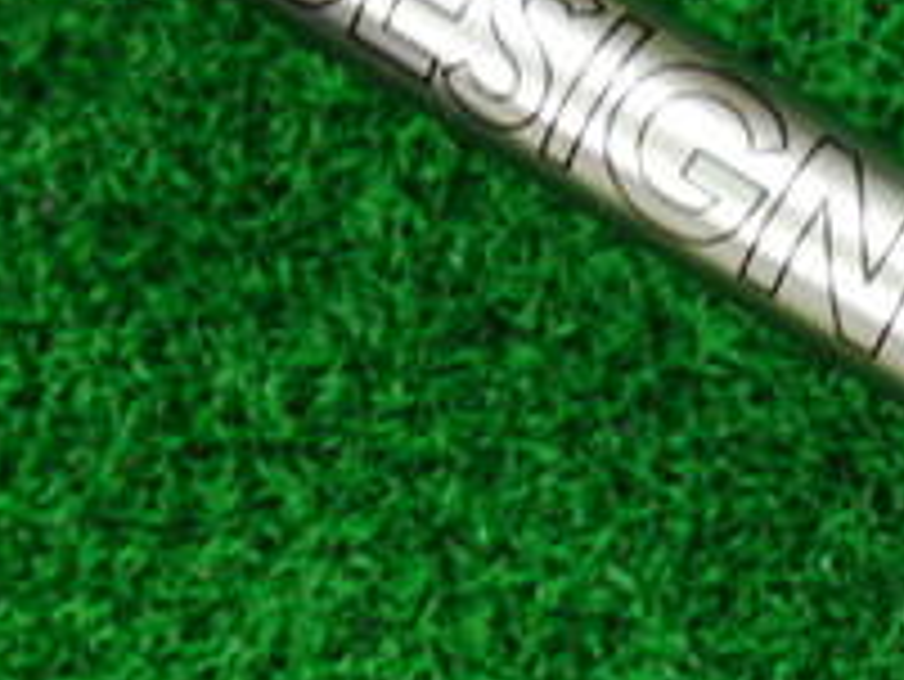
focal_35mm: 118
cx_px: 1133
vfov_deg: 12.6
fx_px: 3083
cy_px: 401
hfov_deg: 15.9
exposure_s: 1/40
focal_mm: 6.42
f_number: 3.6
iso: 400
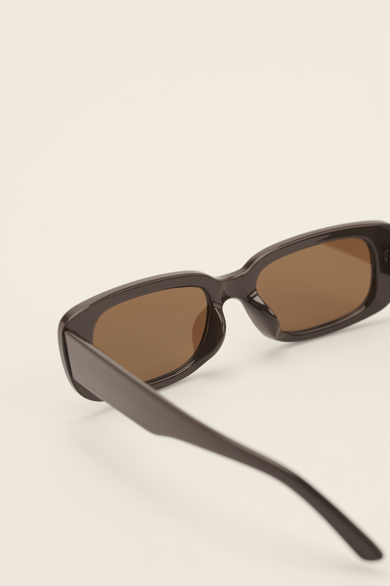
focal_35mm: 105
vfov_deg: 19.5
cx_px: 195
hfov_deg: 13.0
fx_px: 1708
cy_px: 293
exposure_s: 1/160
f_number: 11
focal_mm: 105
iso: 100
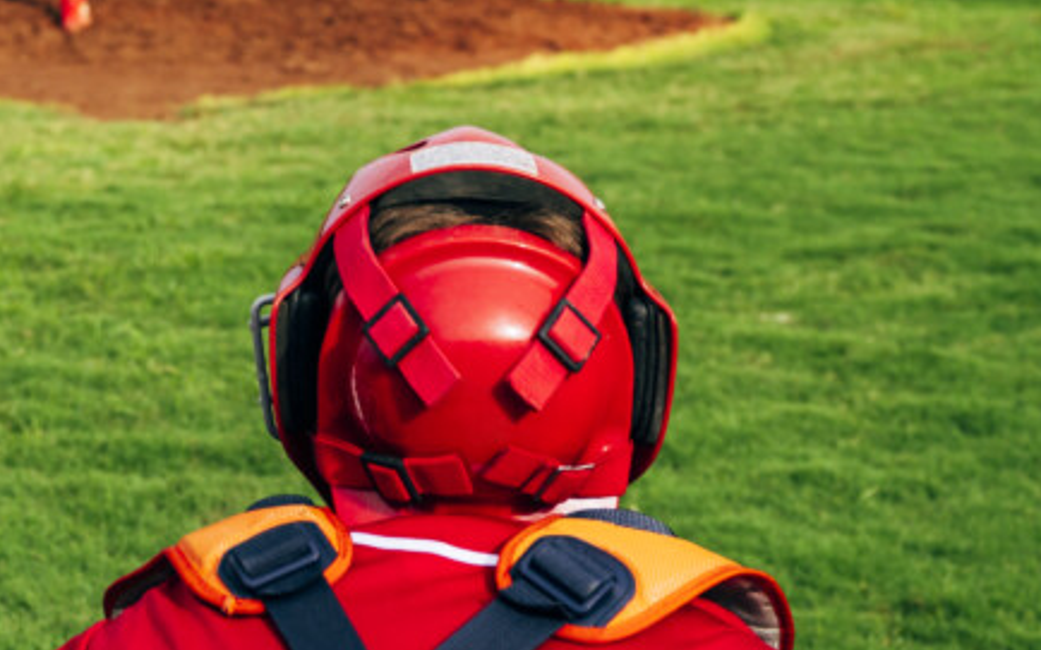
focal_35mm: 124
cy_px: -271
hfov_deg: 16.4
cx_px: -65
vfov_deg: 10.3
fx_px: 3517
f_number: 4.5
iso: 100
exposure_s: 1/1250
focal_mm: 44
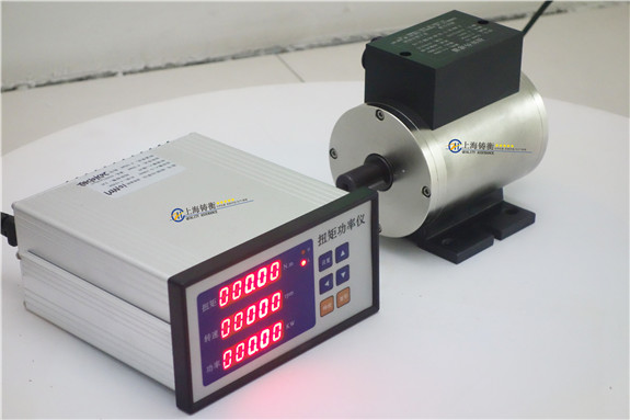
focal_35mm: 46
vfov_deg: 29.2
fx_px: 805
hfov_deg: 42.8
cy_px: 210
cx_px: 315
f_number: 3.2
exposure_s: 1/50
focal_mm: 17.18
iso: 1000
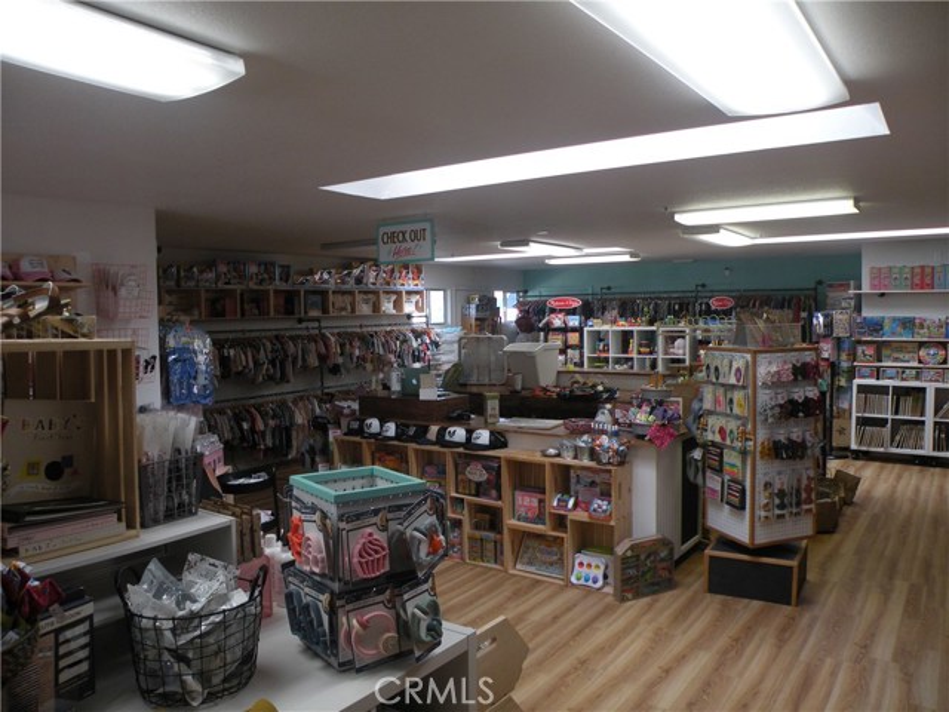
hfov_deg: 65.3
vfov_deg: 51.4
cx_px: 474
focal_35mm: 27
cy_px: 356
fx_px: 740
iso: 124
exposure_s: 1/60.7
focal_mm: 4.7
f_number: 2.8
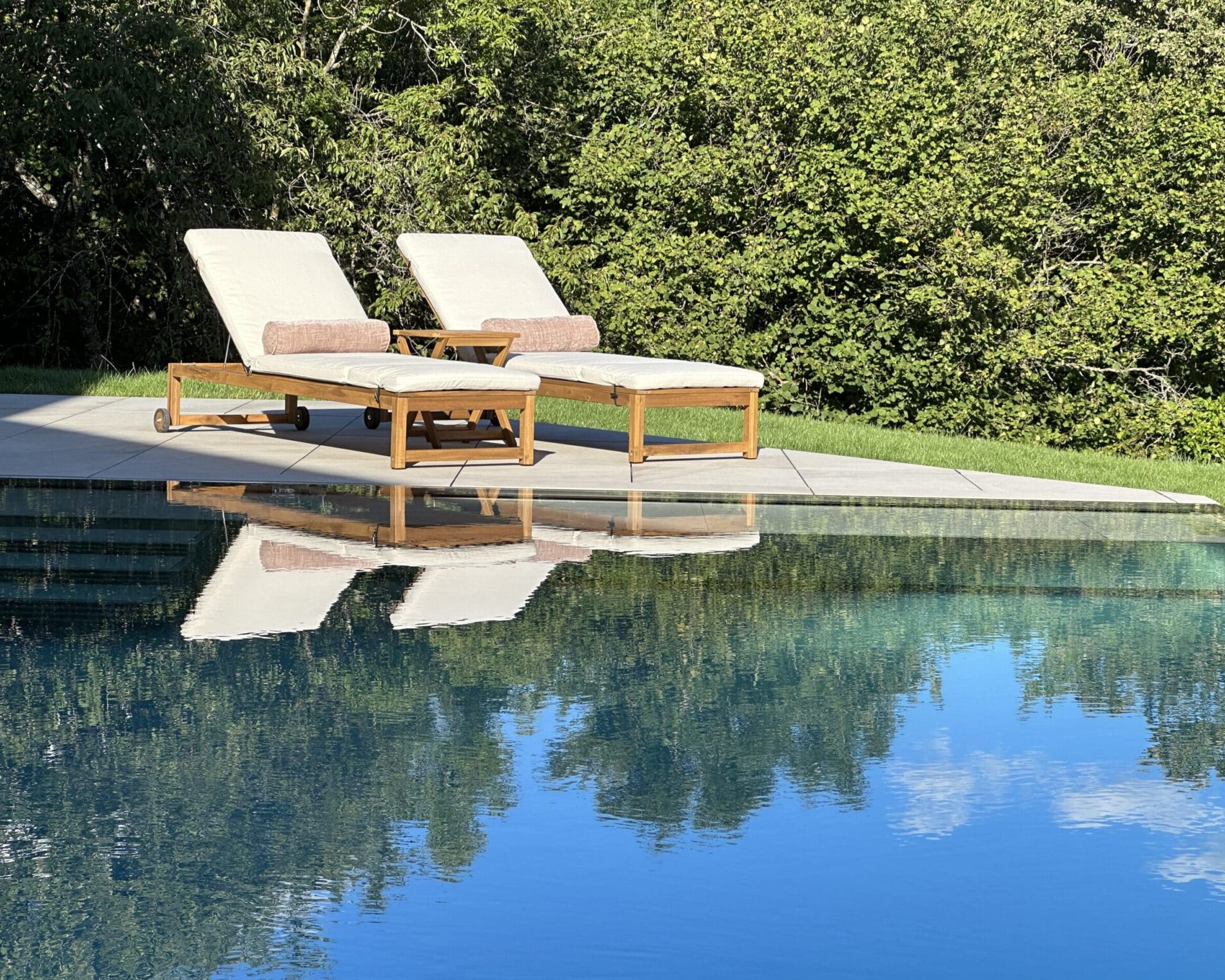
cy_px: 492
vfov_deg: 18.9
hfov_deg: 23.6
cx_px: 633
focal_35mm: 81
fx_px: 2937
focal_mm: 9
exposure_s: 1/442
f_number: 2.8
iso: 32
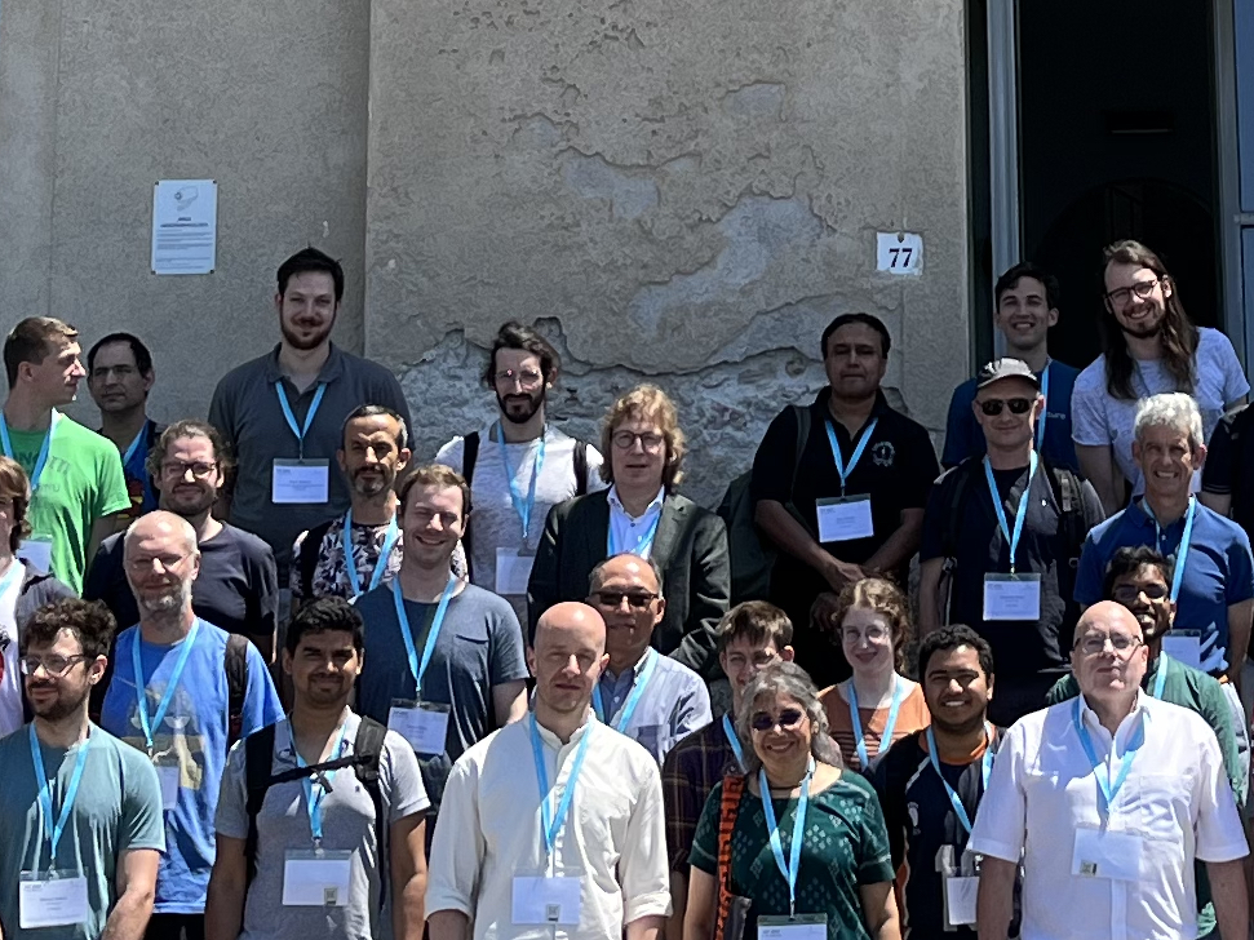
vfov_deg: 13.3
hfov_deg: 18.0
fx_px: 3912
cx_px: 1043
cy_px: -247
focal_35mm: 108
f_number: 1.6
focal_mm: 5.1
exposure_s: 1/1890
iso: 50
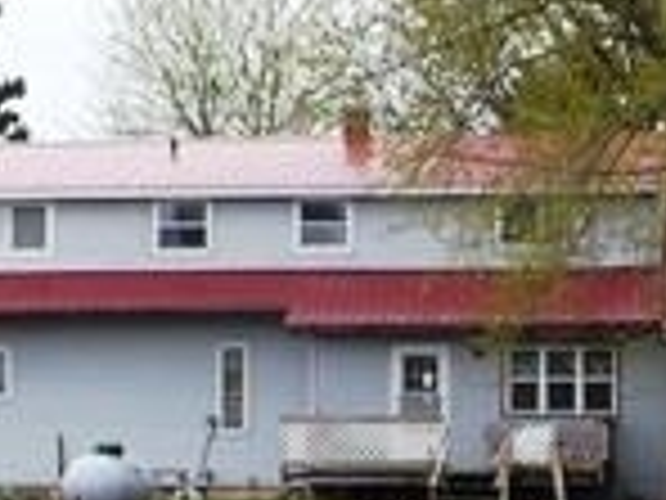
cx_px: 351
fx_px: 3078
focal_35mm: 160
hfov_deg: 12.3
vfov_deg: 9.2
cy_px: 459
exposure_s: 1/800
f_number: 2.8
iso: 100
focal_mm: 6.1
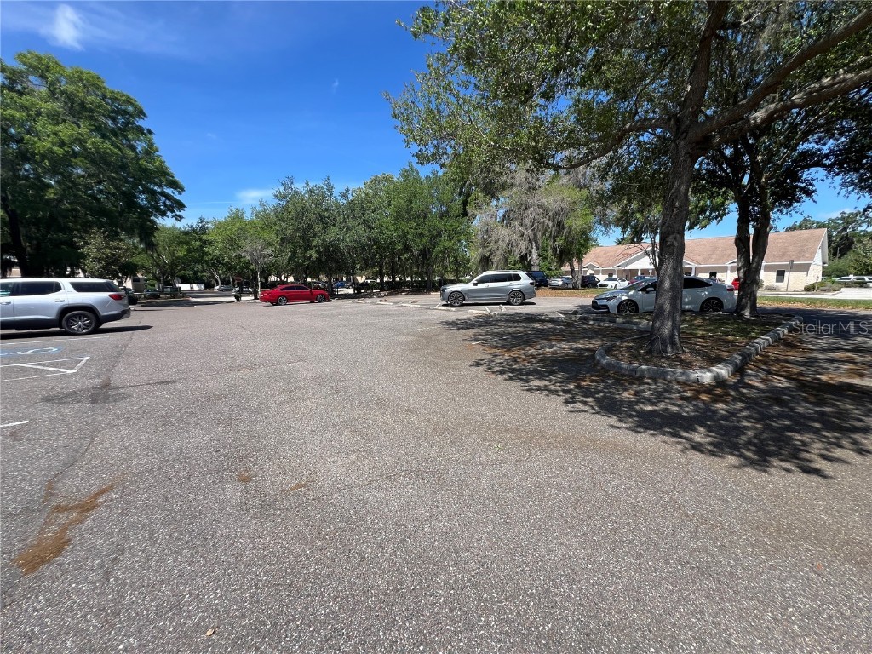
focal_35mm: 13
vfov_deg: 89.9
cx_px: 436
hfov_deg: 106.2
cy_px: 327
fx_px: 327
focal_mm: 1.57
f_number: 1.8
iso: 32
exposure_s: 1/1263
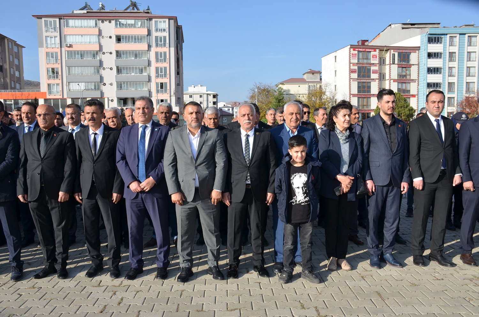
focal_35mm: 33
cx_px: 240
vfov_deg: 39.8
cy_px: 158
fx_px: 438
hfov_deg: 57.3
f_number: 8
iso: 140
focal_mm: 22
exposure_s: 1/250
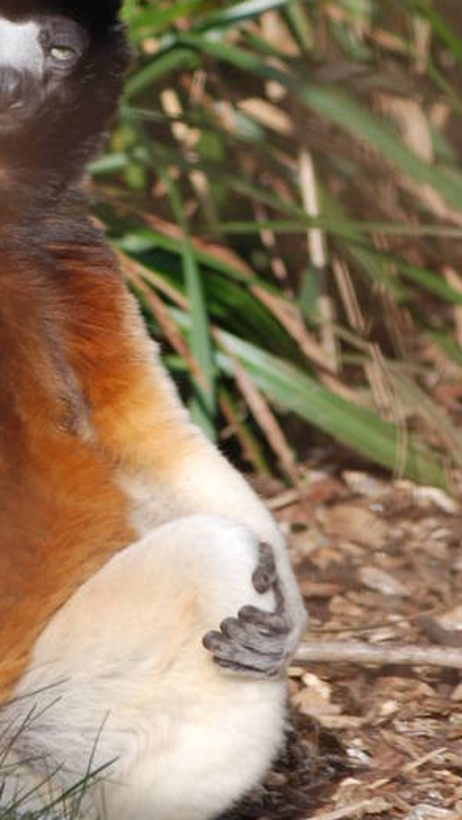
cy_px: -142
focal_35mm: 649
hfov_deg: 1.9
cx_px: -308
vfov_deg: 3.3
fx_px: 14116
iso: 180
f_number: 5.6
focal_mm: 135
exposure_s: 1/500
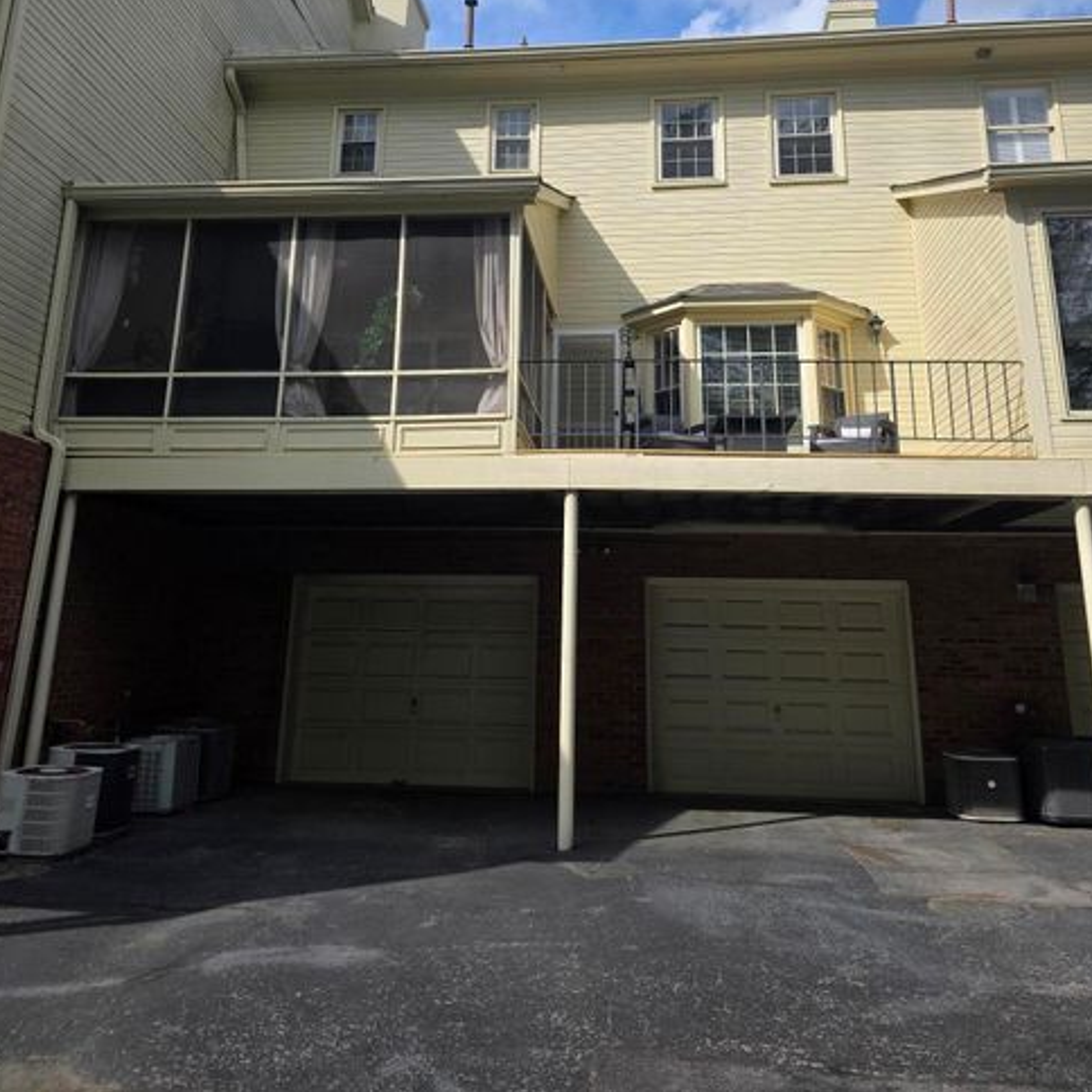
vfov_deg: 55.8
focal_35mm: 28
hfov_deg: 57.3
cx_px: 551
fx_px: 999
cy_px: 344
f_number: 1.7
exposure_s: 1/5296
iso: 80
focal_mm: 6.3
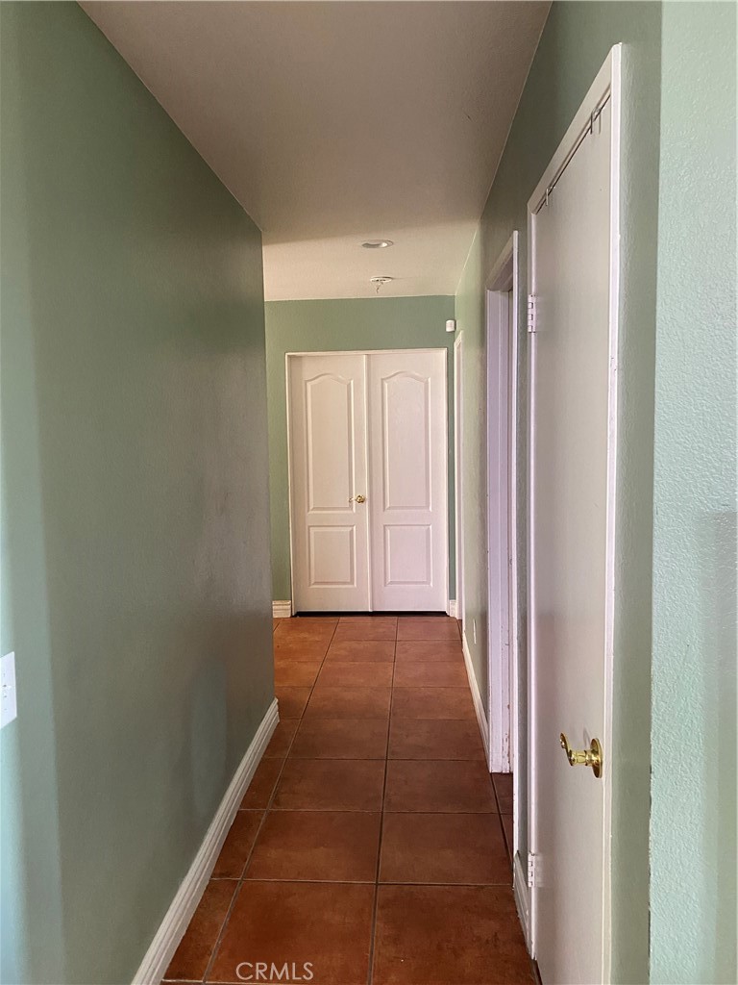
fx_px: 739
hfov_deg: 53.1
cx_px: 369
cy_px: 492
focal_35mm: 26
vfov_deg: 67.3
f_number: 1.8
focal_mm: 4.25
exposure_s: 1/60
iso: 250
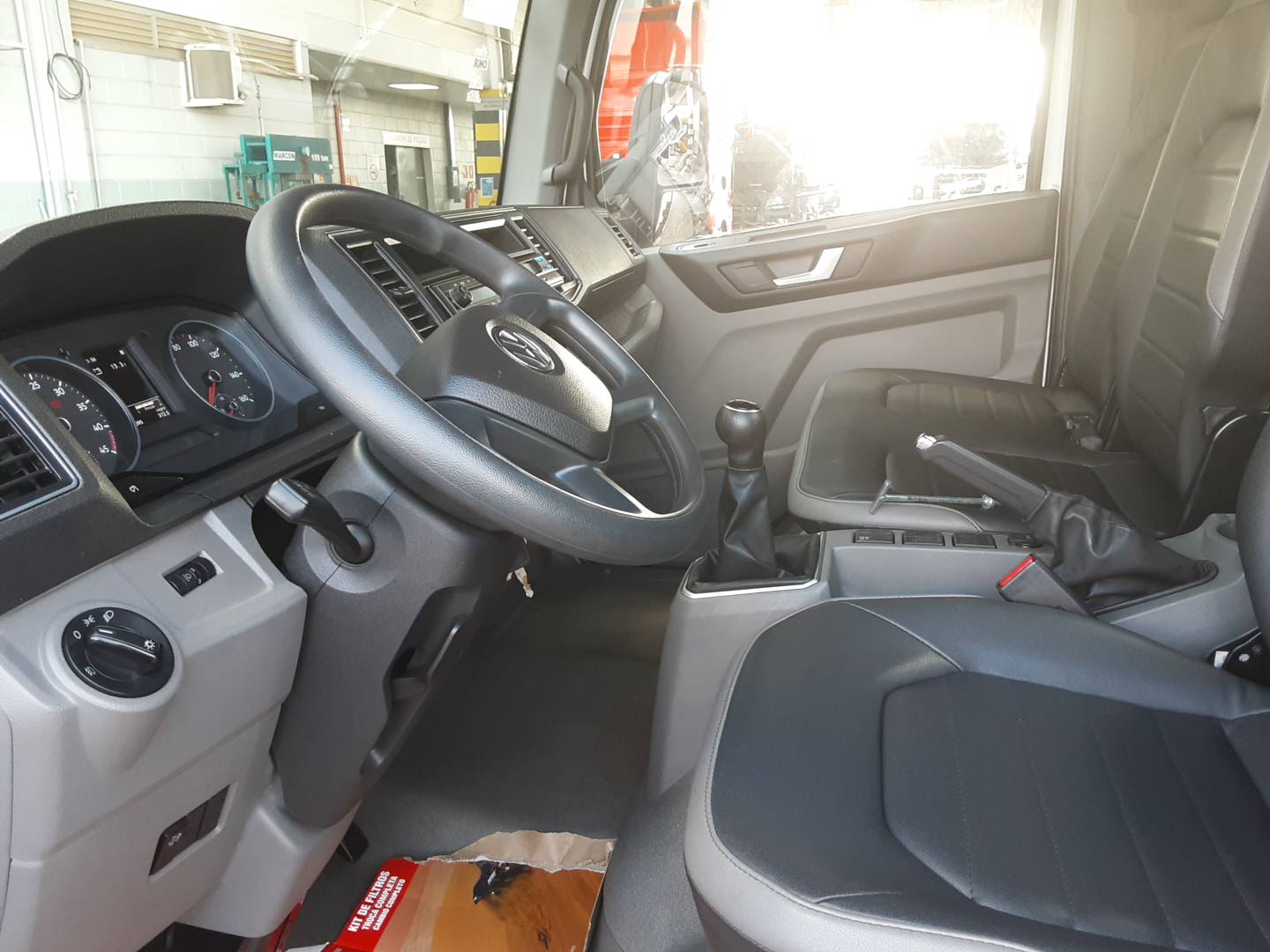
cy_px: 476
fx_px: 1027
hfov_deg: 63.4
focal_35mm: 28
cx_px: 635
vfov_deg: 49.7
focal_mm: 2.9
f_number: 1.9
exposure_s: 1/40
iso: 89
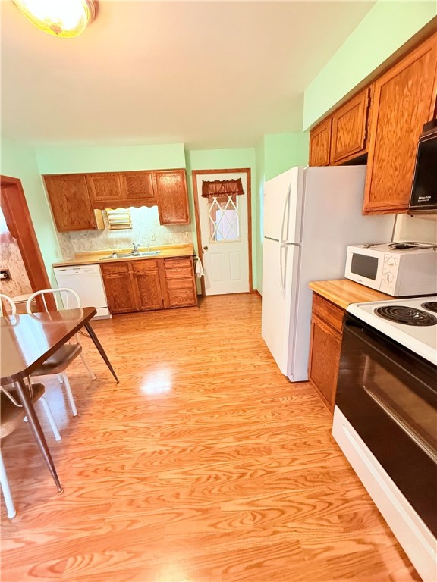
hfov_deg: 85.7
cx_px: 218
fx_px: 236
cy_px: 291
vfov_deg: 102.1
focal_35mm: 14
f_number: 2.2
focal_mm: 2.22
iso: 640
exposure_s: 1/60
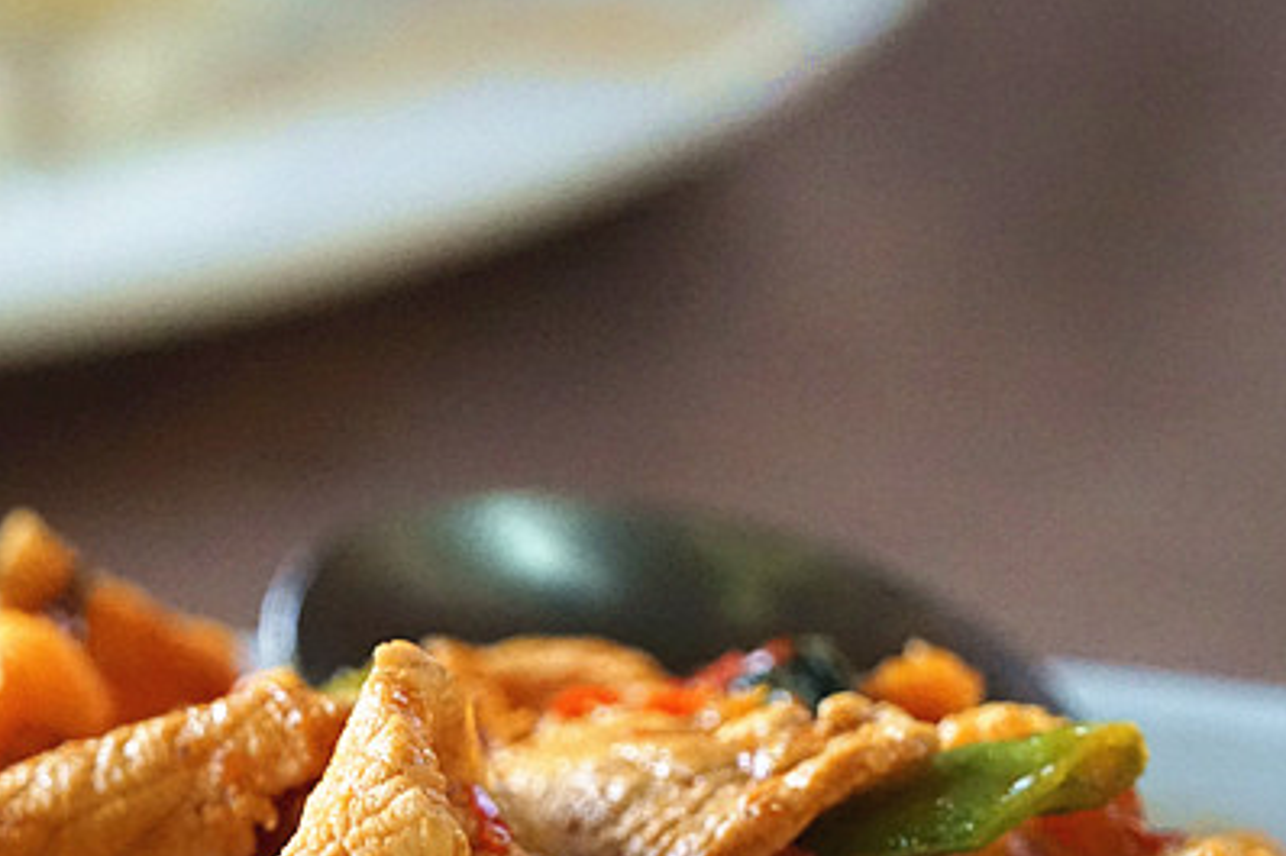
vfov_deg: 3.2
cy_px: 753
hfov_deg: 4.8
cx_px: 207
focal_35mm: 429
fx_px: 15318
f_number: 6.3
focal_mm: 201
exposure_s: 1/160
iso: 6400
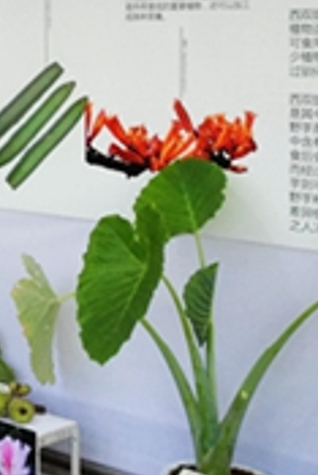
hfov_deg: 13.7
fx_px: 1164
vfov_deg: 22.5
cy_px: 41
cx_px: -277
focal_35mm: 88
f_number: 2
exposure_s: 1/30
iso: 200
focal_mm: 3.66
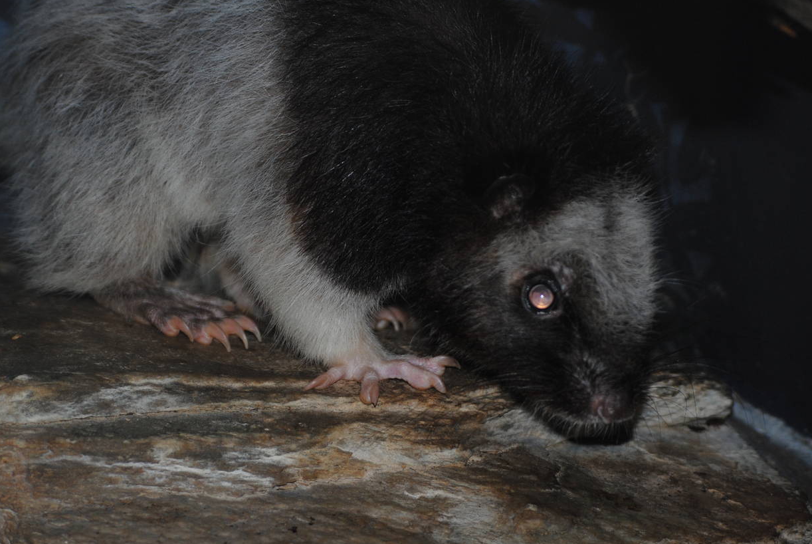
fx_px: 2883
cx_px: 317
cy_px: 242
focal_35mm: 128
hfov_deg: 16.0
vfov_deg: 10.8
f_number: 4.2
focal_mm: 65
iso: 200
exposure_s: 1/60
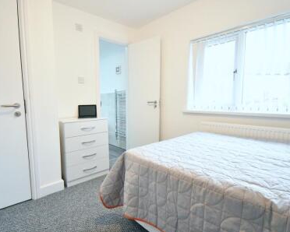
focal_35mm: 18
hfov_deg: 85.9
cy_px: 117
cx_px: 126
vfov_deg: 73.8
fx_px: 155
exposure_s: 1/200
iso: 6400
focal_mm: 10
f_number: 4.5
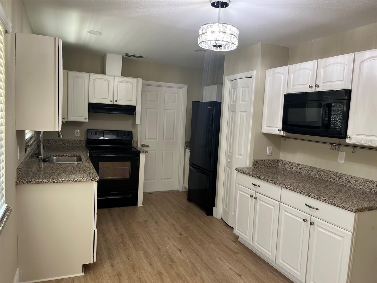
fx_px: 283
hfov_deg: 67.3
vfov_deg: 53.1
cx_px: 188
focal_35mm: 26
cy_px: 142
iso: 80
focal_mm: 5.1
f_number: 1.6
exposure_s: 1/60
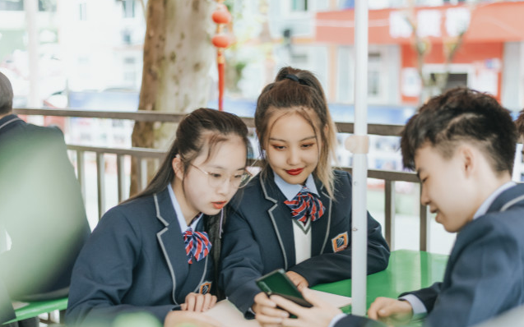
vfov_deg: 21.6
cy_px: 200
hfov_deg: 33.9
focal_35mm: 60
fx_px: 857
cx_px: 303
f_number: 1.8
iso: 500
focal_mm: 50
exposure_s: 1/160
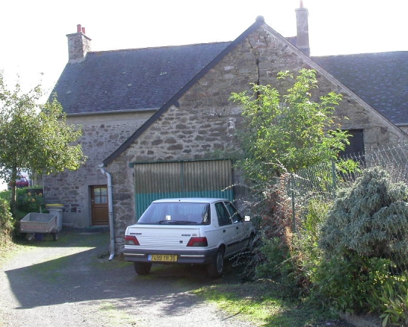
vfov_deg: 32.1
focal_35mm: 47
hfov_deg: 39.3
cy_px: 140
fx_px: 568
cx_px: 248
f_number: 5.3
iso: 100
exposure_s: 1/135
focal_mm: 7.85
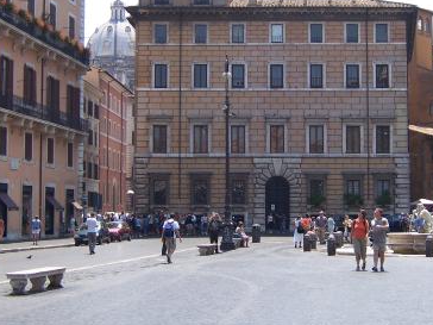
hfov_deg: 25.6
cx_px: 274
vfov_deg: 19.3
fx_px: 951
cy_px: 119
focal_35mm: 76
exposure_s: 1/500
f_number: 3.6
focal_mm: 9
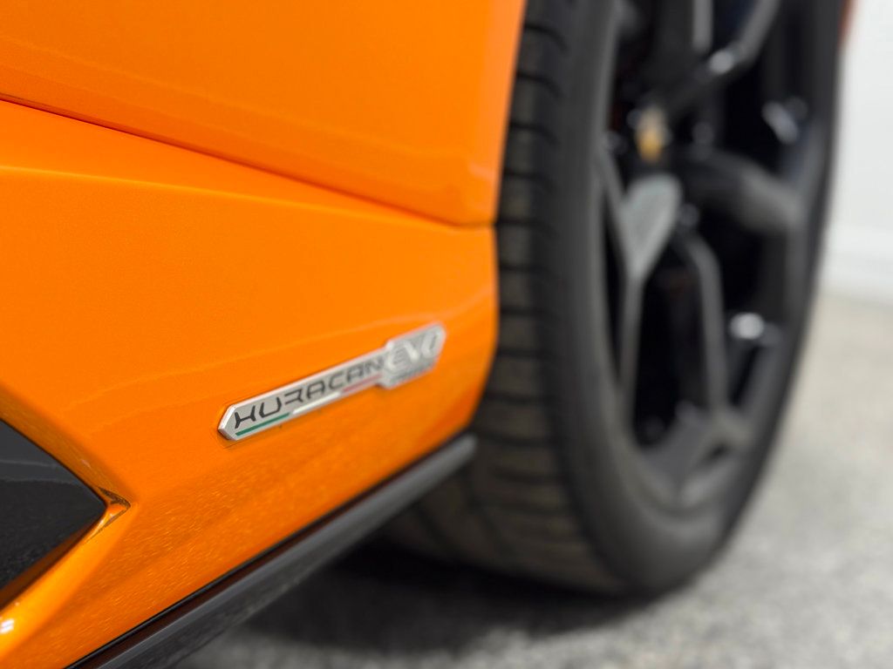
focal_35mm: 48
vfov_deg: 30.3
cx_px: 446
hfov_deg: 39.7
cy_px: 334
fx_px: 1238
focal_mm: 6.76
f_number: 1.78
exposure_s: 1/155
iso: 50
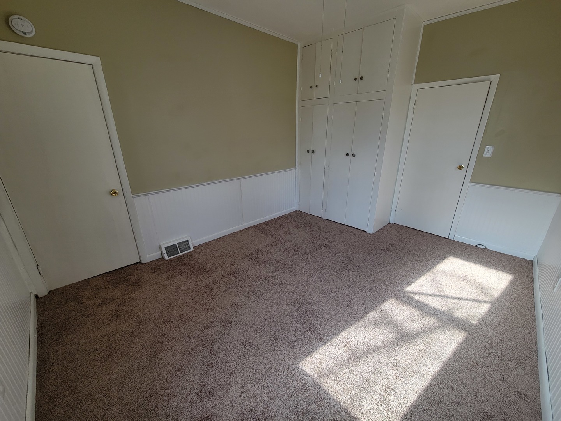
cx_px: 280
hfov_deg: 106.2
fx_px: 211
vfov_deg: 89.9
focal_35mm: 13
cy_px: 210
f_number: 2.2
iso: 50
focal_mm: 2.2
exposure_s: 1/139
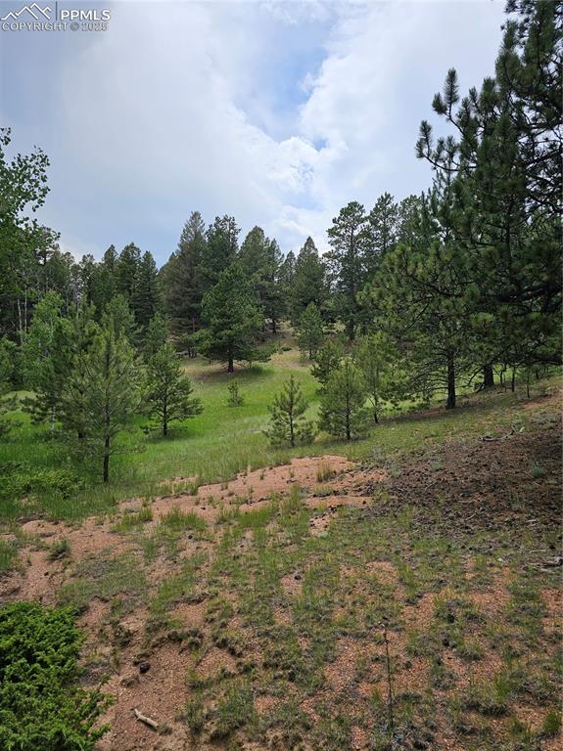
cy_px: 376
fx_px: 499
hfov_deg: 58.8
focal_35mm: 23
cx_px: 282
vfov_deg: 74.0
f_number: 1.7
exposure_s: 1/823
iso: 10
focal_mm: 6.3
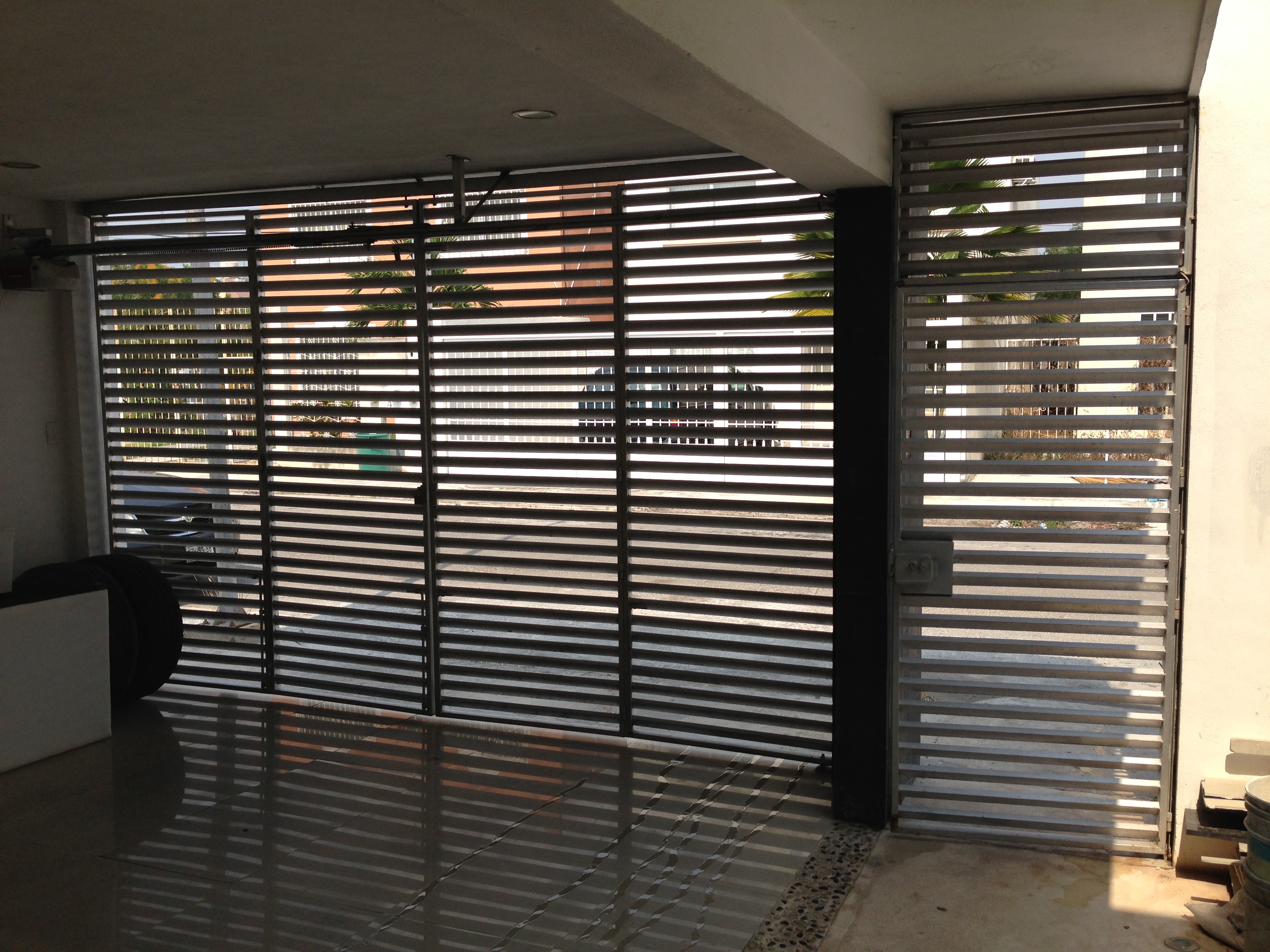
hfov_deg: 55.4
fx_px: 1211
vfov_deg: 42.9
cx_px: 635
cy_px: 476
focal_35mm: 33
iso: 50
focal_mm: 4.13
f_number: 2.4
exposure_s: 1/1178
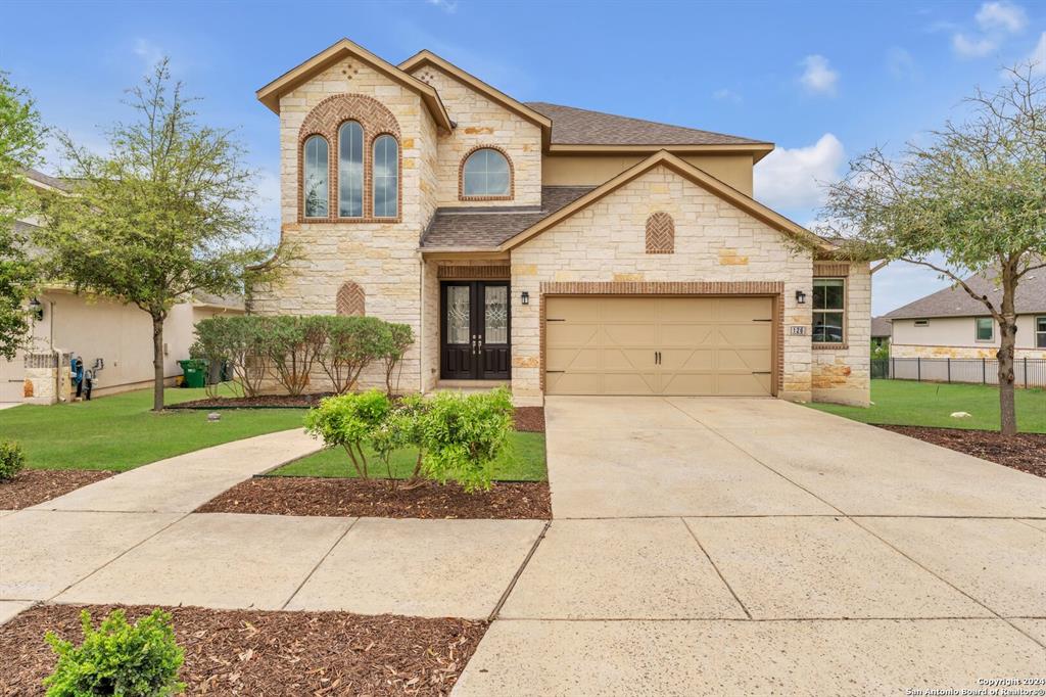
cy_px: 348
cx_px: 523
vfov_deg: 63.4
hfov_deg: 85.7
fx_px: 563
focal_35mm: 19
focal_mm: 19.4
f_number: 10
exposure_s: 1/640
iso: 125
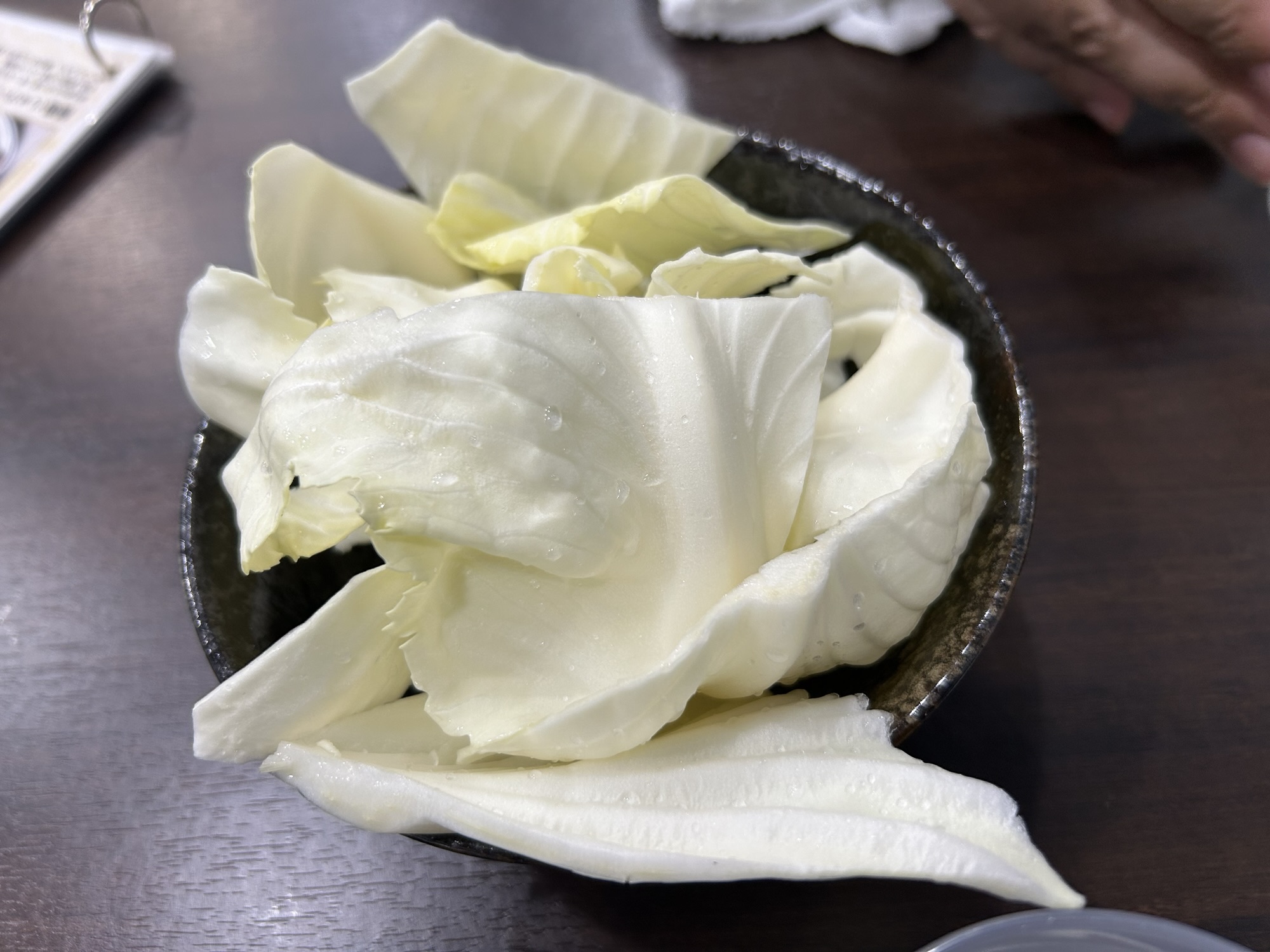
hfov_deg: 67.3
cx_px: 635
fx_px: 954
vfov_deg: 53.1
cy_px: 476
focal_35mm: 26
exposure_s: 1/60
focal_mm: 5.7
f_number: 1.5
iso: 64
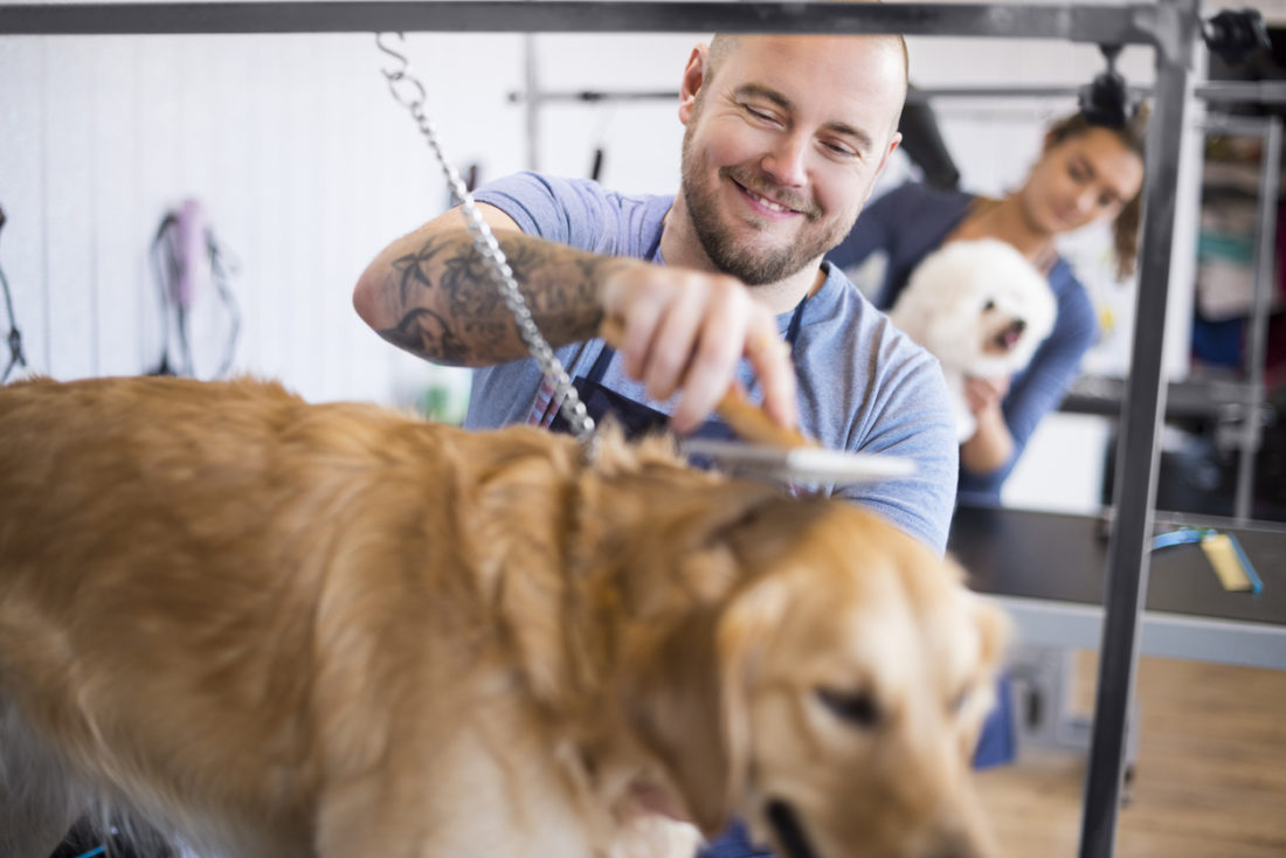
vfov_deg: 27.0
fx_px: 1786
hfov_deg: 39.6
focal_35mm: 50
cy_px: 429
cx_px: 643
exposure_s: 1/160
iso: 320
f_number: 2.2
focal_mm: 50
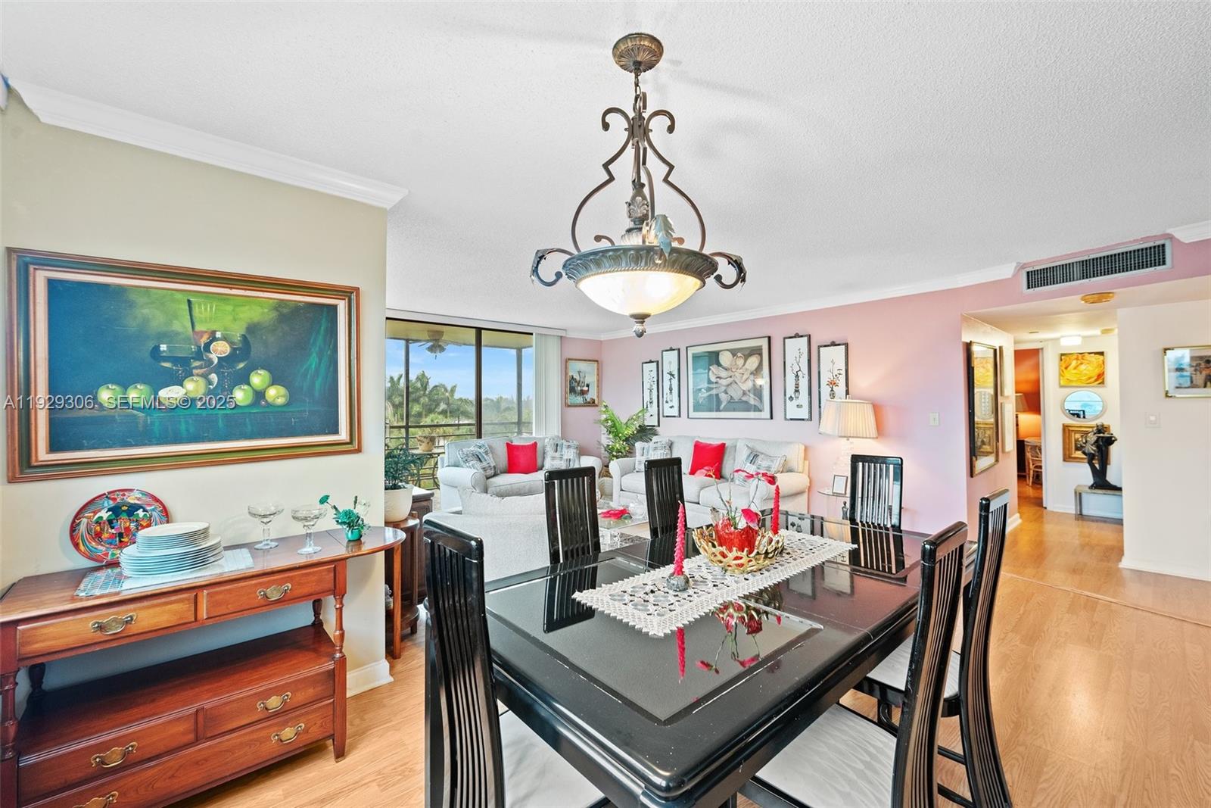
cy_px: 404
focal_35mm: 14
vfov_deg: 81.2
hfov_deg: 104.2
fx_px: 471
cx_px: 606
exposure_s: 1/13
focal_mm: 14
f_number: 7.1
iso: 1100
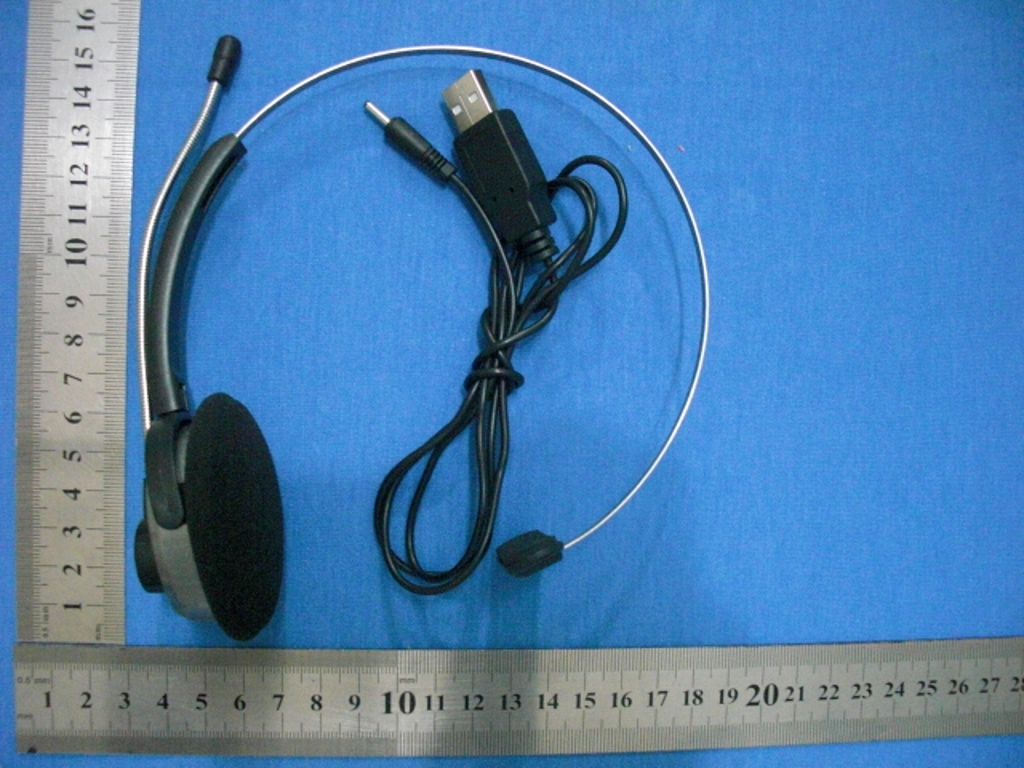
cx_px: 512
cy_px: 384
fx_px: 1065
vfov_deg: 39.7
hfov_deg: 51.4
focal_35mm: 36
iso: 800
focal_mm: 6.3
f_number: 2.8
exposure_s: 1/20
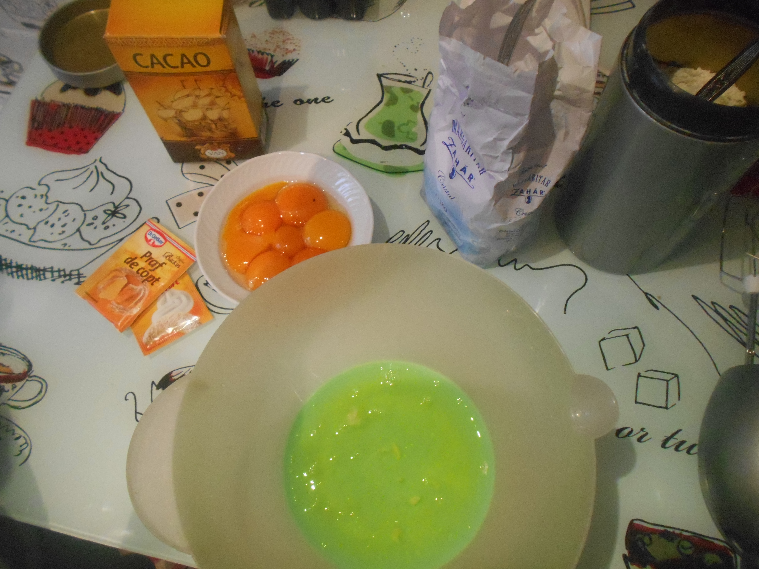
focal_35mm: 26
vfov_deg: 53.1
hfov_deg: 67.3
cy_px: 284
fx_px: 570
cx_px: 380
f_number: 3.2
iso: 800
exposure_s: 1/40
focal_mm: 4.6
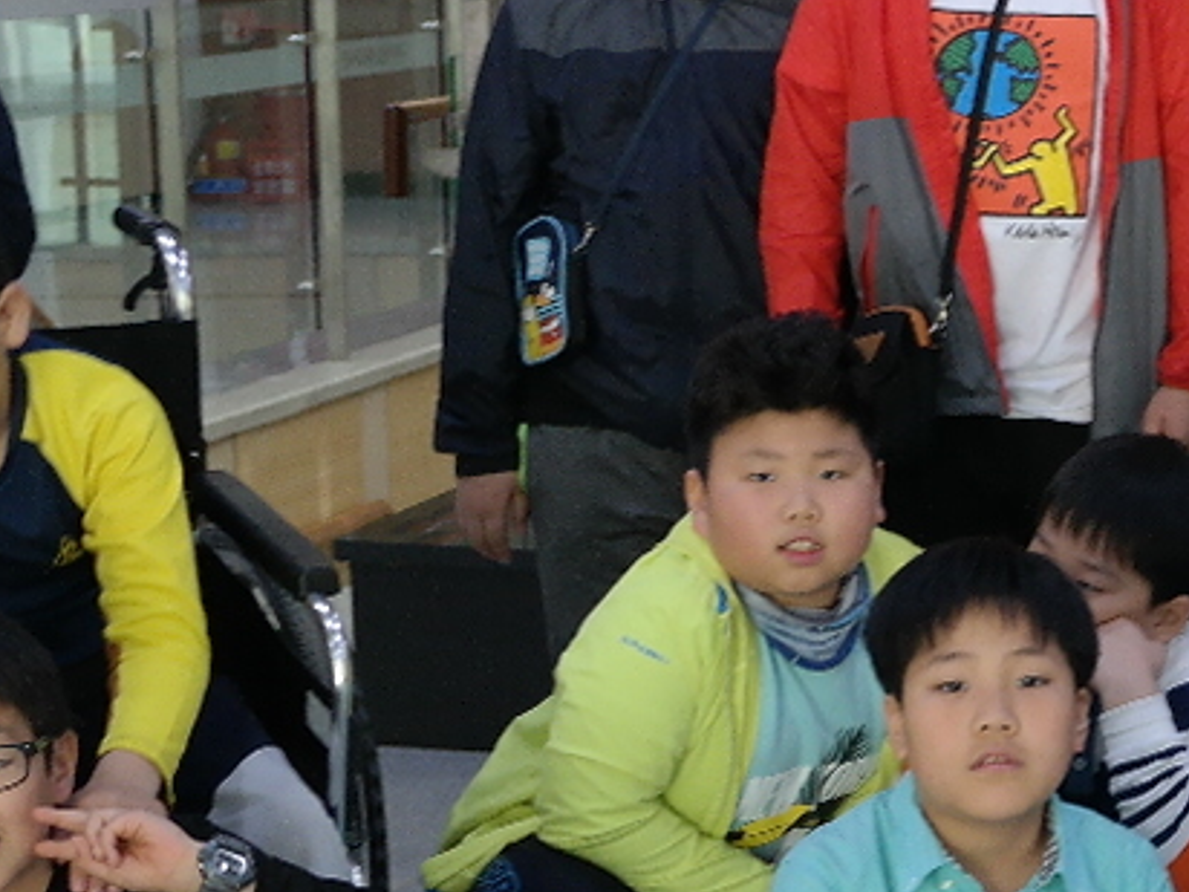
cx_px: 1902
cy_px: 494
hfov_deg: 12.8
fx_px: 4981
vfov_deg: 10.2
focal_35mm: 145
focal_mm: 24
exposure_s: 1/50
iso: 400
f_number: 3.5
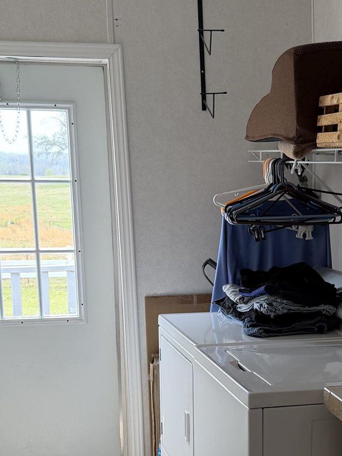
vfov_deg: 28.8
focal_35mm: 66
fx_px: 870
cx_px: 274
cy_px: 358
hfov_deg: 22.0
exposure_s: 1/227
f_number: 1.78
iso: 80
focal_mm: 6.76
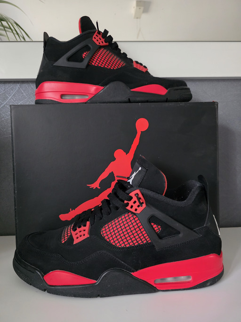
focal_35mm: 23
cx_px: 120
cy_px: 161
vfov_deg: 73.9
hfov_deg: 58.9
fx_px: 214
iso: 1250
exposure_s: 1/100
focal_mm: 6.3
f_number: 1.7
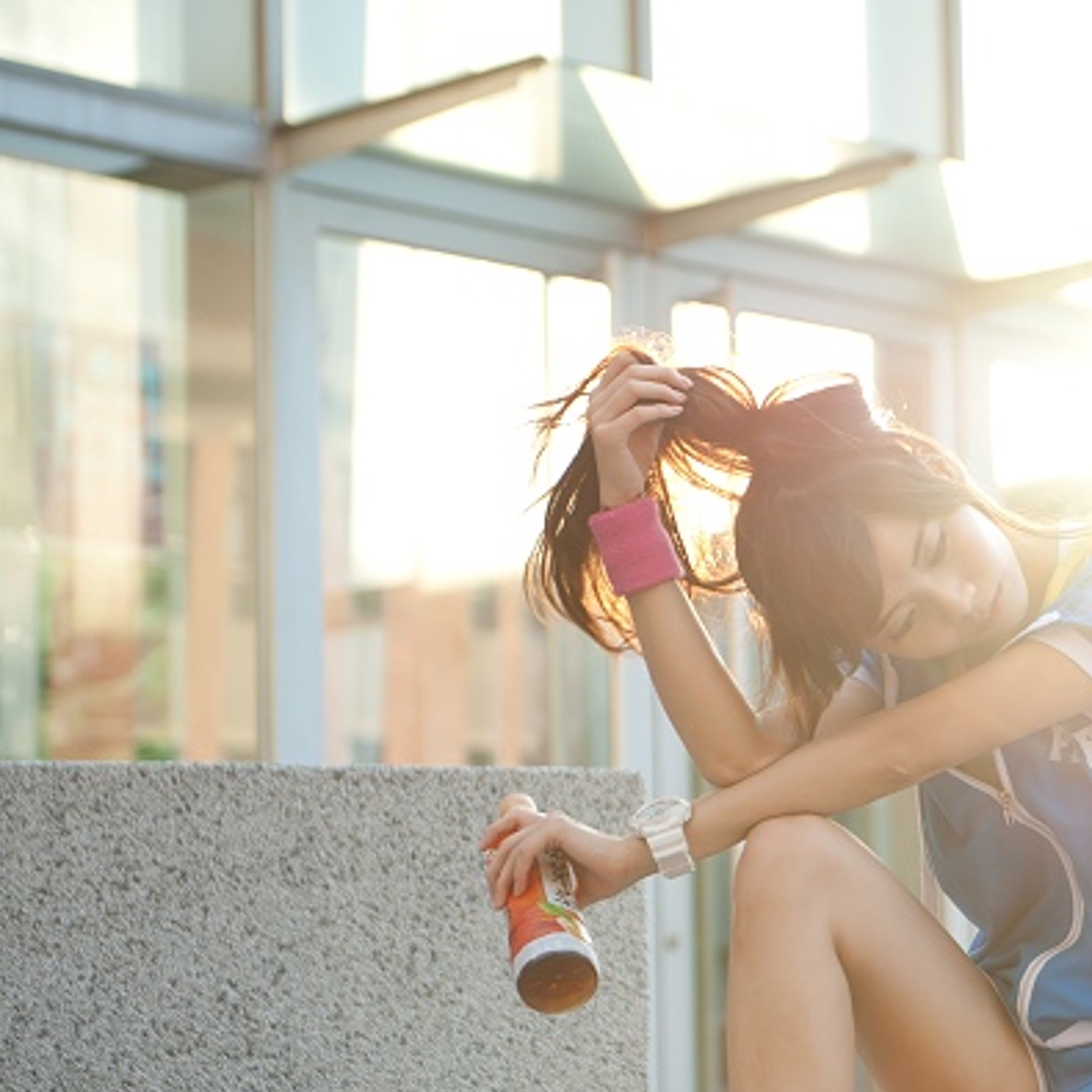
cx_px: 1039
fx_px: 4283
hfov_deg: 14.3
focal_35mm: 120
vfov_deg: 14.5
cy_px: 774
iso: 200
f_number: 2.8
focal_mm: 62
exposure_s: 1/250
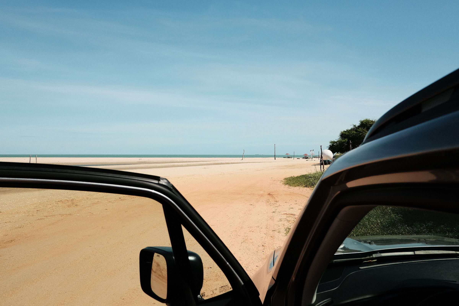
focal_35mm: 27
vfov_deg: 47.9
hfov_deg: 67.4
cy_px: 153
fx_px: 344
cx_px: 230
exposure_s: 1/4000
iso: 800
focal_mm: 18
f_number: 5.6
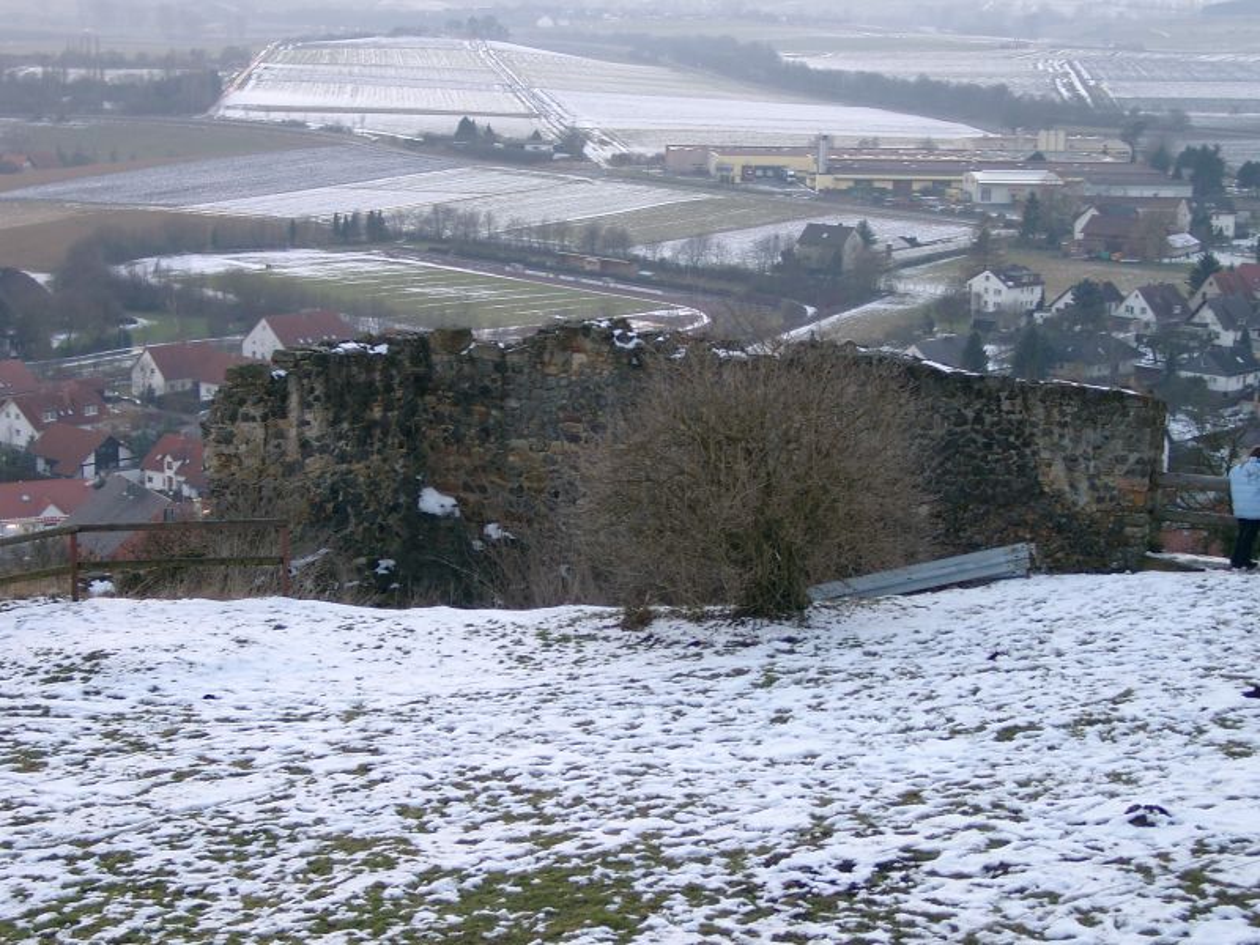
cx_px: 630
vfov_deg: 18.9
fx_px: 2839
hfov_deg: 25.0
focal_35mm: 78
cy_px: 472
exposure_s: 1/41.9
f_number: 2
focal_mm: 16.05
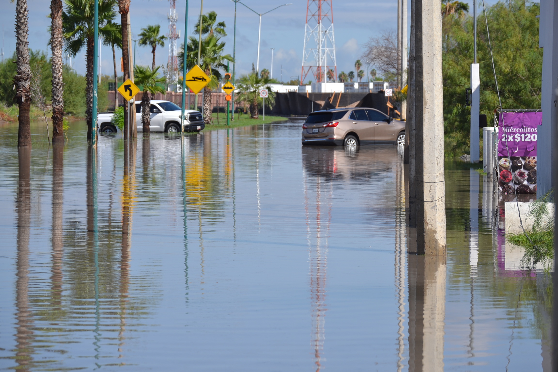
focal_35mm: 150
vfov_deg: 9.1
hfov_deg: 13.7
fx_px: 2325
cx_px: 279
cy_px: 186
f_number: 6.3
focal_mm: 100
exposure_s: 1/640
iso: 100
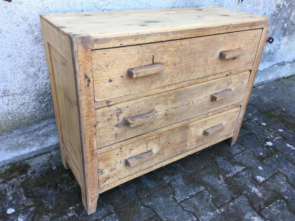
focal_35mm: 29
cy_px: 110
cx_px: 148
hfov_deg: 61.7
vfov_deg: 48.2
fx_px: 247
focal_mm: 4.15
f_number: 2.2
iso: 25
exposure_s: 1/50
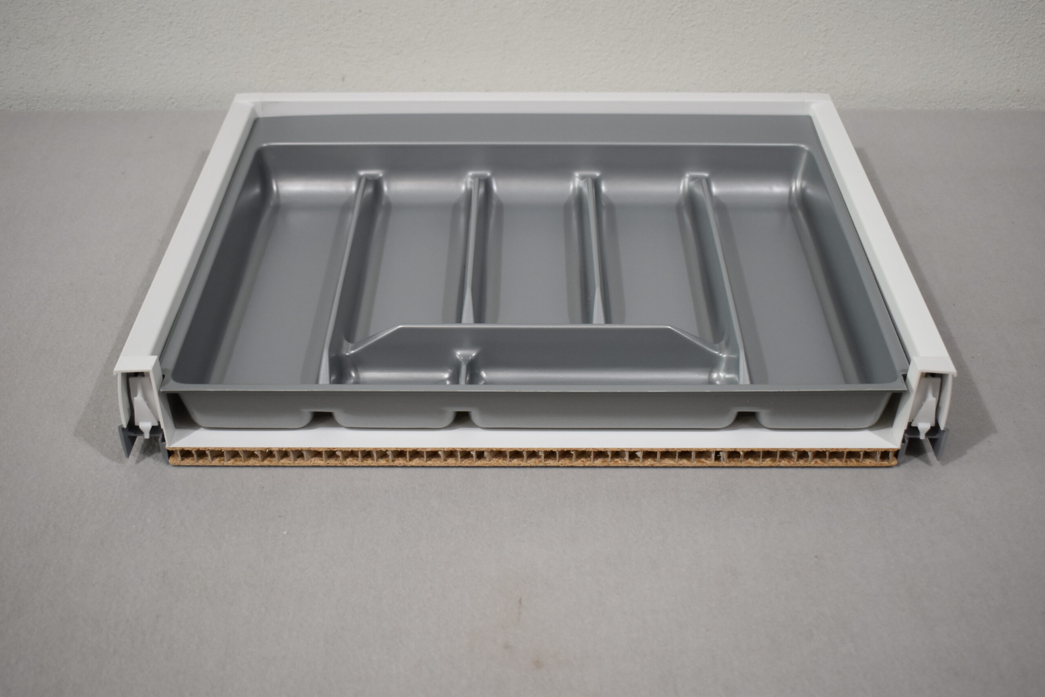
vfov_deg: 30.9
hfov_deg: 45.0
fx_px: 1263
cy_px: 348
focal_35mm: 44
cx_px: 522
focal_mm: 29
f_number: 4.2
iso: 560
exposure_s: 1/250
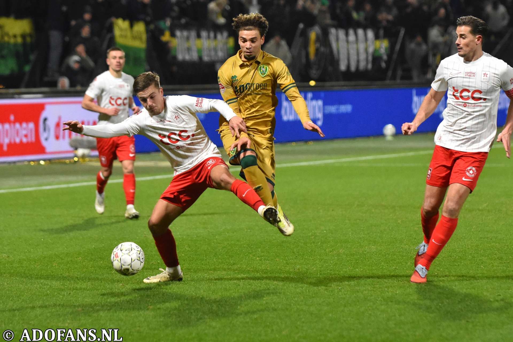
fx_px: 3206
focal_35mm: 225
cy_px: 171
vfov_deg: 6.1
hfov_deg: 9.1
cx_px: 256
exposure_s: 1/640
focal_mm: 150
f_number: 2.8
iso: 4000
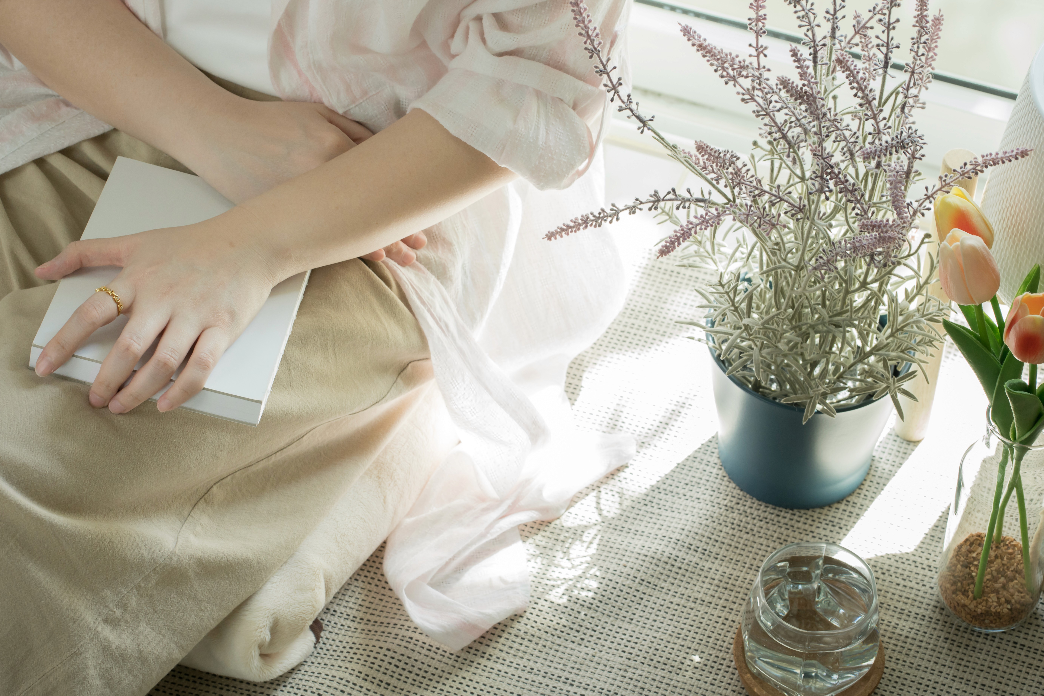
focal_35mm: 92
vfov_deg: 14.9
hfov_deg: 22.1
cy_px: 338
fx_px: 2668
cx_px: 517
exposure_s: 1/60
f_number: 9
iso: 800
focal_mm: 85
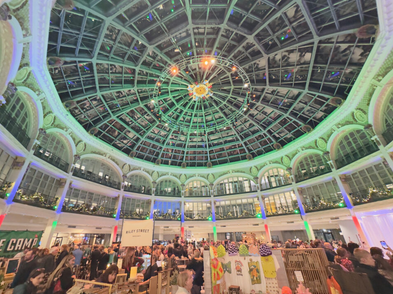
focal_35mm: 15
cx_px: 188
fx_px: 170
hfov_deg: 98.1
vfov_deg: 81.7
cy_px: 154
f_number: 2.2
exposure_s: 1/60
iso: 1000
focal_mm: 2.22
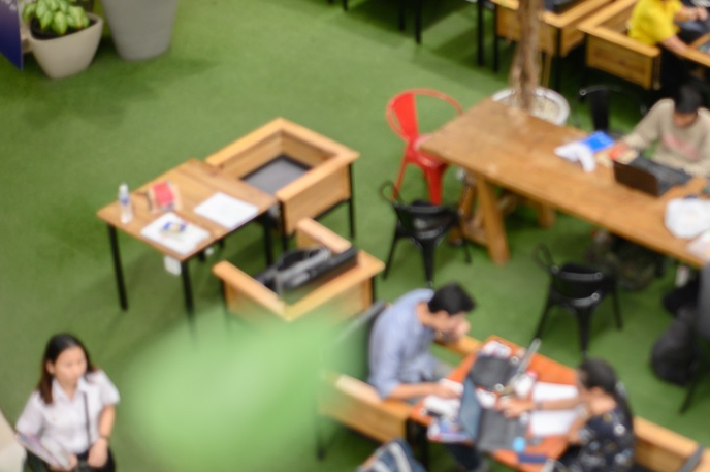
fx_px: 1576
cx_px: 537
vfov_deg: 17.0
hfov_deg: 25.1
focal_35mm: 80
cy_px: 214
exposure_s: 1/160
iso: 500
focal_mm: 50
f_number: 2
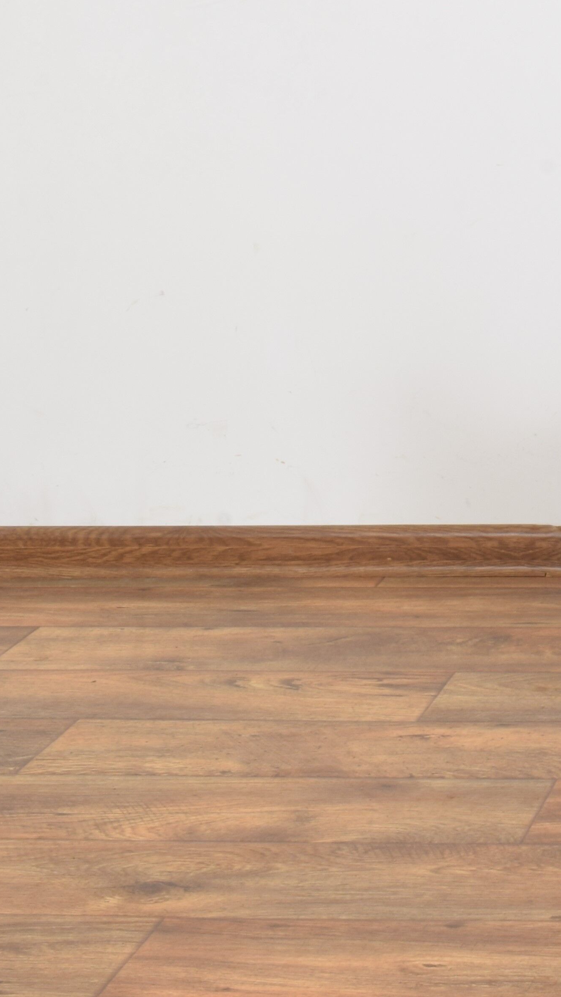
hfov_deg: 11.7
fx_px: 2538
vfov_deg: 21.9
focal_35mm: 96
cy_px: 174
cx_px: 995
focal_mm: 24
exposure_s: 5
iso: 100
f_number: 25
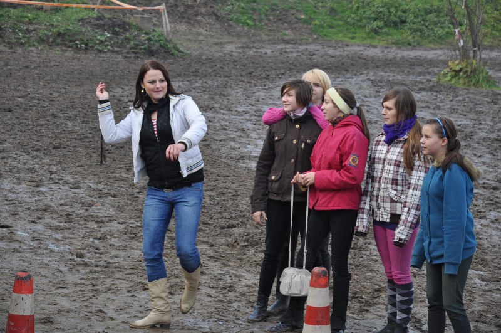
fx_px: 1772
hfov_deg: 16.1
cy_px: 166
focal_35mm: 128
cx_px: 250
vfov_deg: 10.7
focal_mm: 85
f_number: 5.6
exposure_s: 1/400
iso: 500
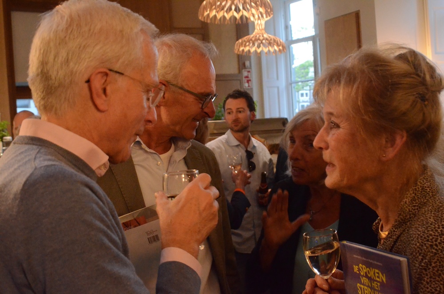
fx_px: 517
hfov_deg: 46.5
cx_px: 222
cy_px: 147
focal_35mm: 42
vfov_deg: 31.7
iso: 6400
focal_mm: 28
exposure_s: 1/80
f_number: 5.6
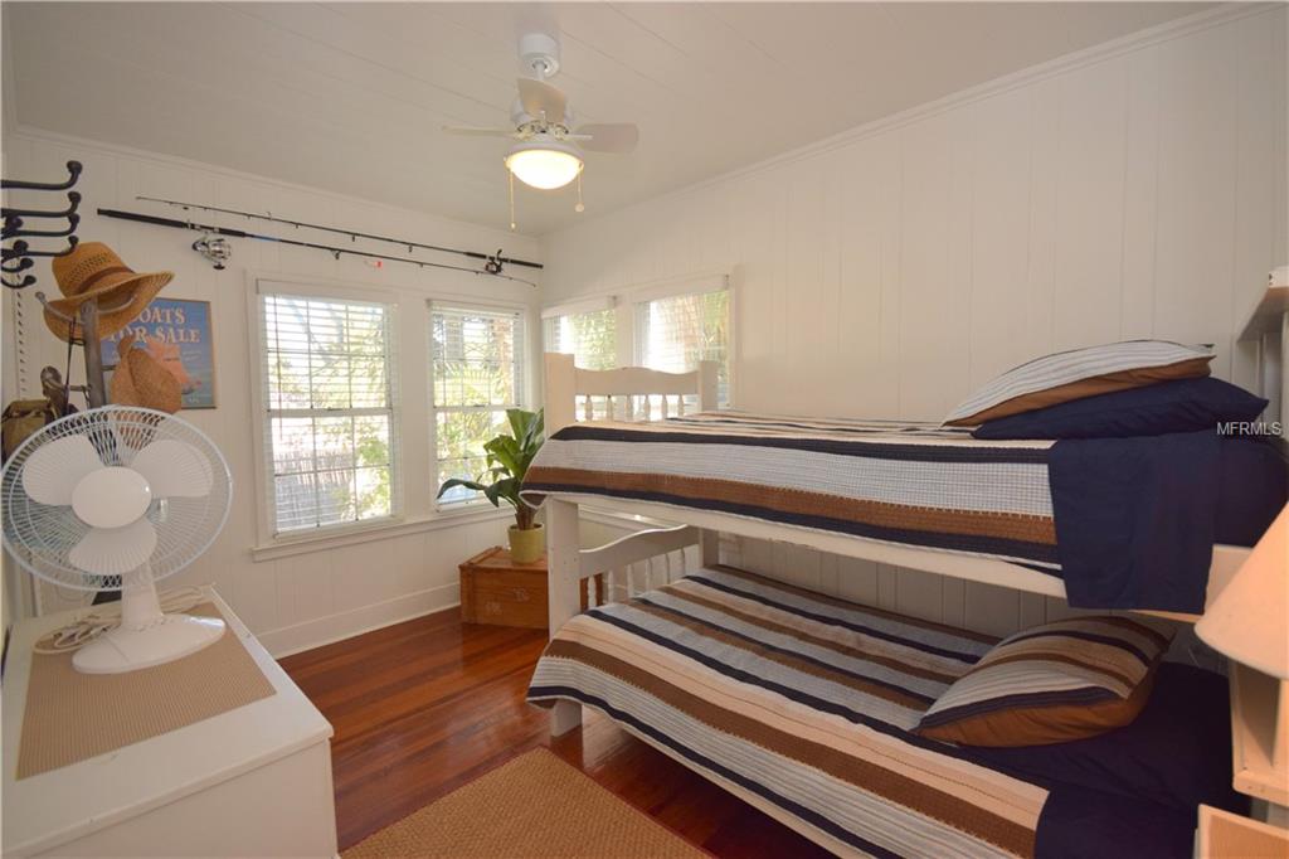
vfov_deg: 77.3
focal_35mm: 15
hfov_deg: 100.4
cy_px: 430
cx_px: 644
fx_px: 537
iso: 800
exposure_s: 1/125
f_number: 5.6
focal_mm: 10
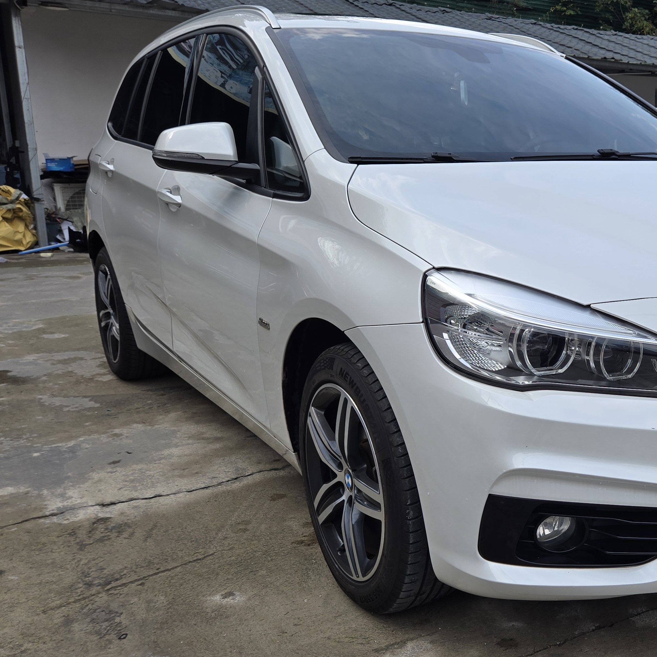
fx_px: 859
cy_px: 357
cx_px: 588
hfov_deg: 39.0
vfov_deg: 41.8
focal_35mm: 40
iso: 25
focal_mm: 5.4
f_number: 1.8
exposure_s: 1/1081
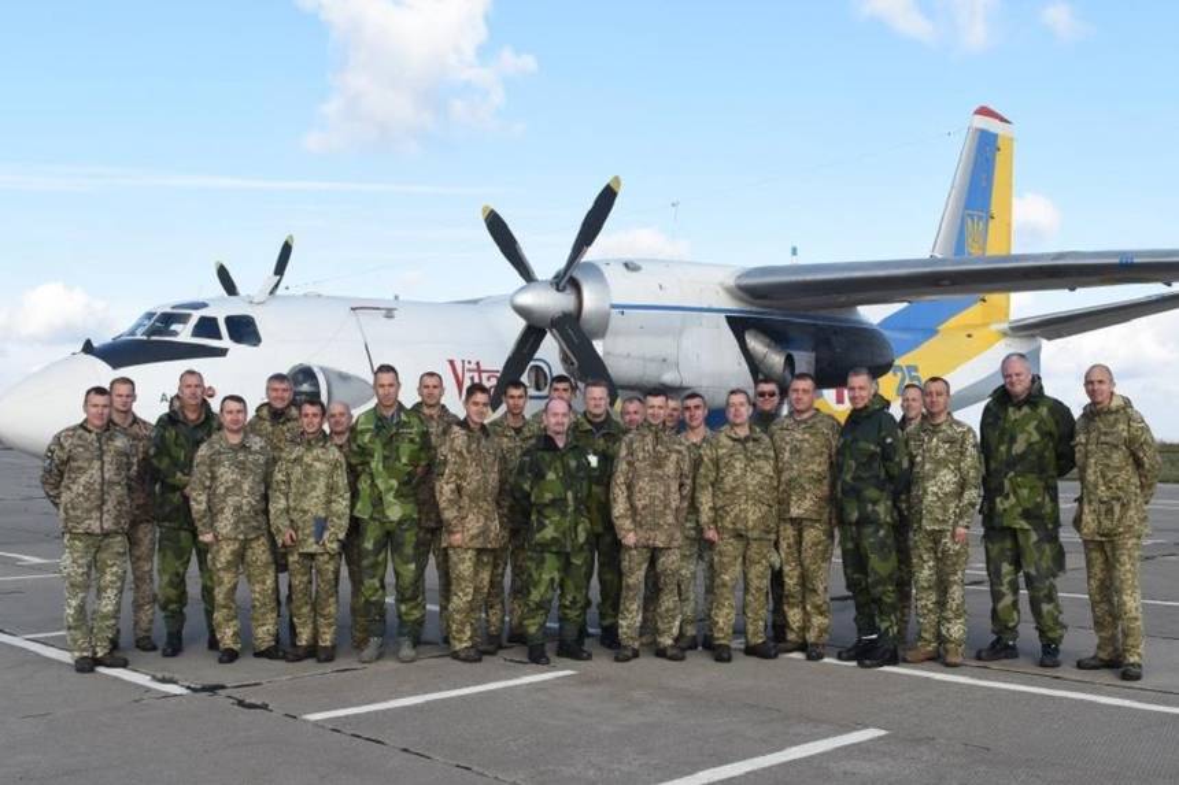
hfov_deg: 51.3
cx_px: 590
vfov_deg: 35.5
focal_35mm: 38
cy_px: 392
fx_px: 1228
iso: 250
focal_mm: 25
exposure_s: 1/320
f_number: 9
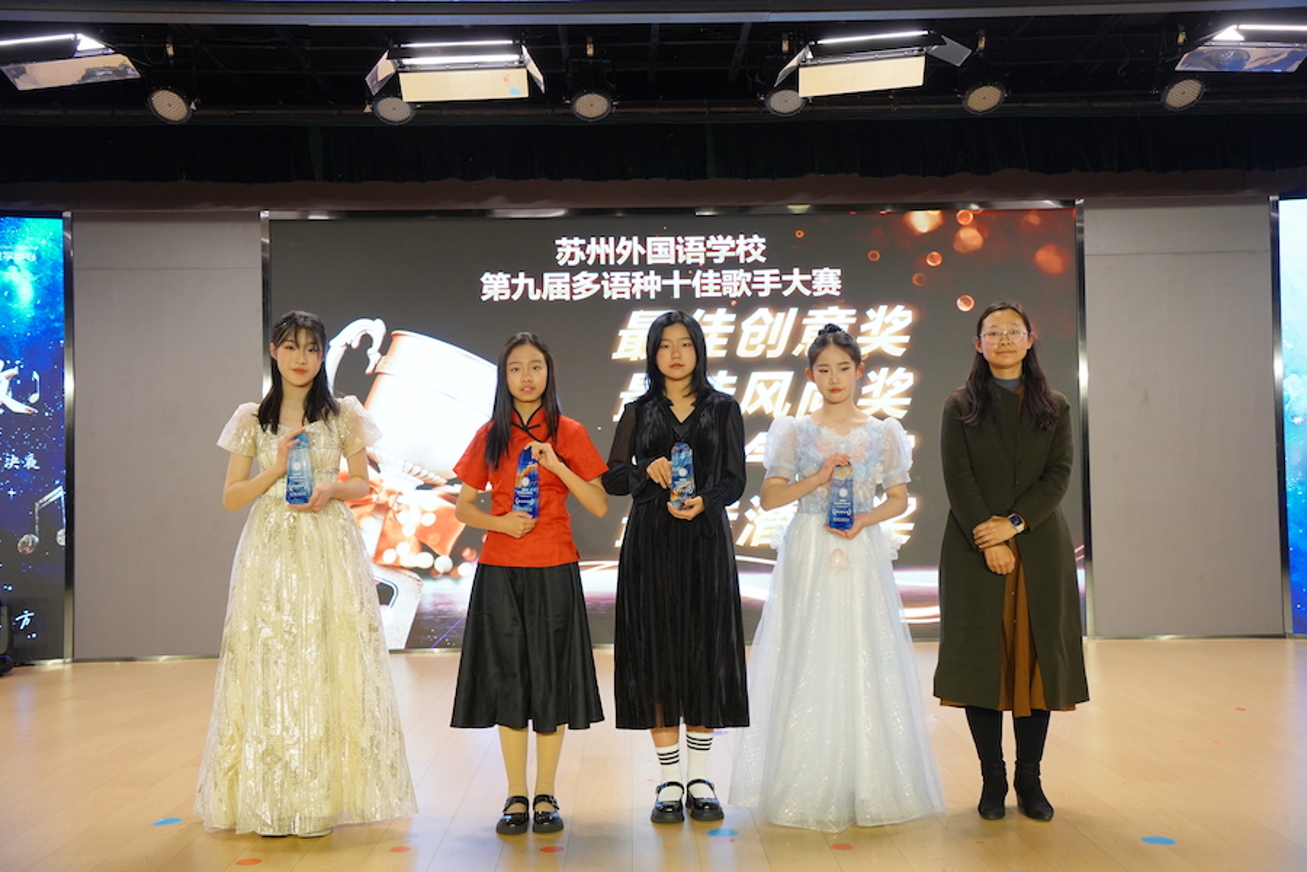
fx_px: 1416
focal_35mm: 39
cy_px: 436
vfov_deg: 34.2
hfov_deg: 49.6
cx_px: 654
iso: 2000
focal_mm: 39
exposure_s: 1/250
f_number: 4.5
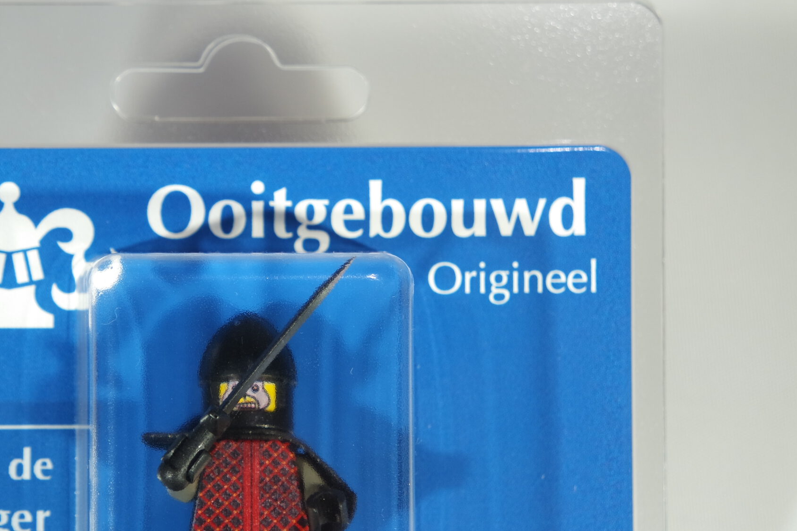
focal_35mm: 117
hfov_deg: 17.4
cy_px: 376
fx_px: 2590
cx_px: 211
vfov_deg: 11.7
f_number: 6.3
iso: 200
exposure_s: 1/80
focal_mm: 50
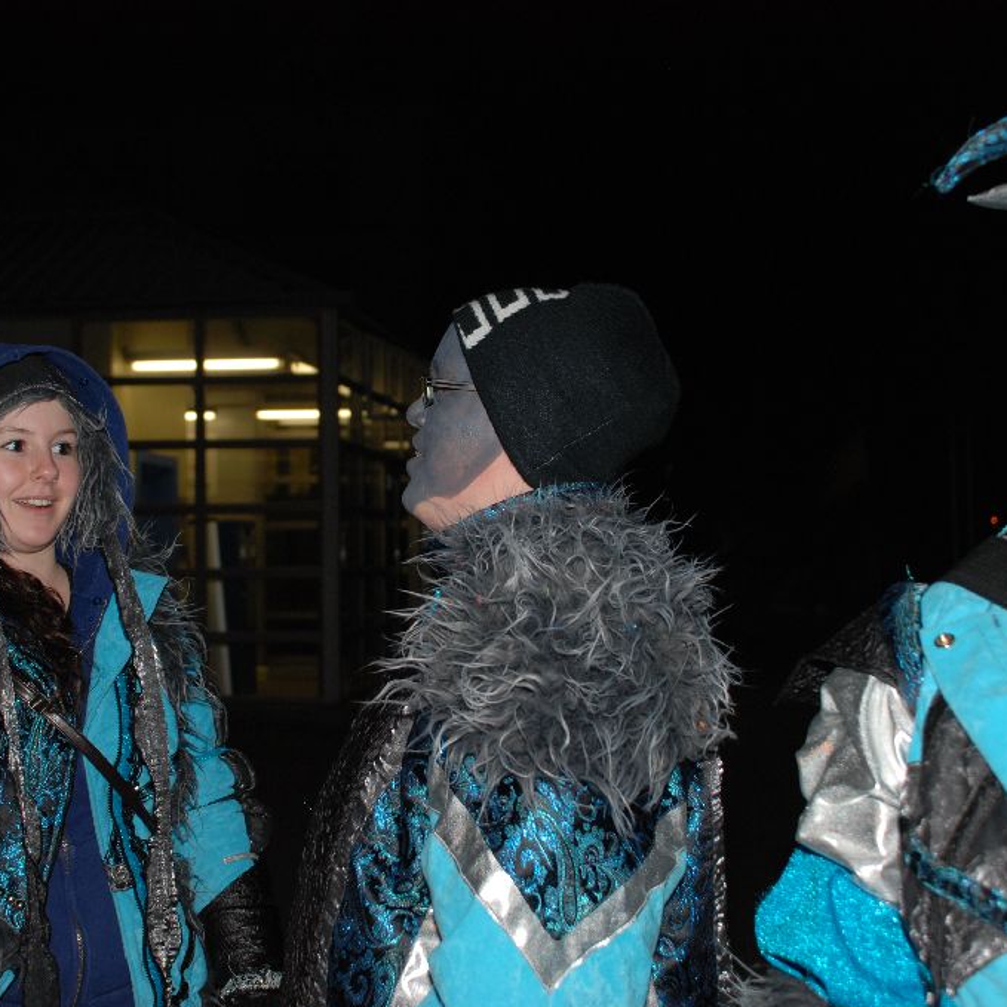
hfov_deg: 28.7
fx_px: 1963
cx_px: 409
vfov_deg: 28.8
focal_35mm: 60
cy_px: 506
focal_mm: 31
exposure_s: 1/60
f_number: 4.2
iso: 200
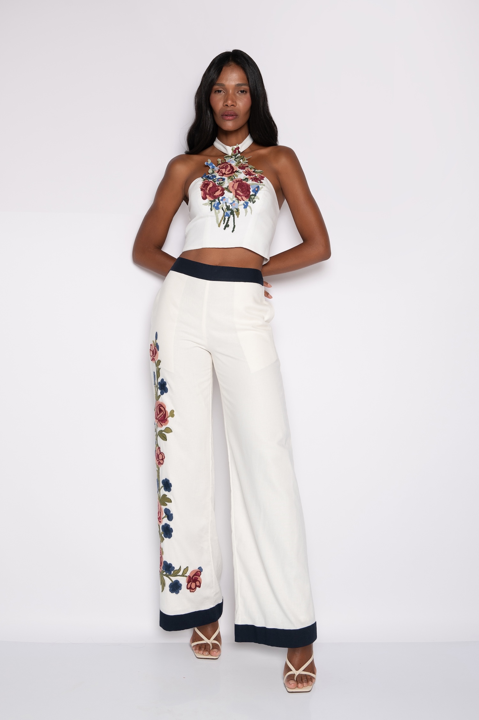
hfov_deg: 29.8
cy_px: 360
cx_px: 240
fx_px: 899
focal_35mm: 45
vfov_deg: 43.6
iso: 200
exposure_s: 1/160
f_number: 7.1
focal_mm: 45
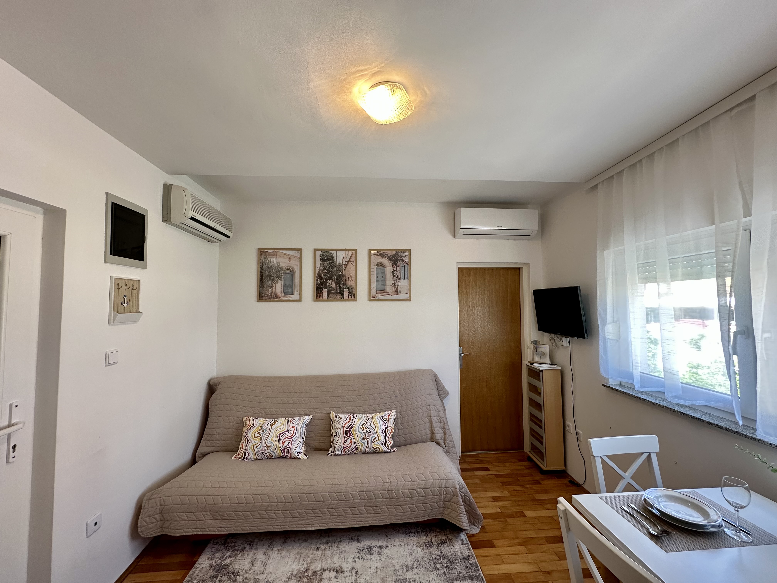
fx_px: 314
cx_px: 388
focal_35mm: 14
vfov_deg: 85.7
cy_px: 292
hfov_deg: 102.1
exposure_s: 1/99
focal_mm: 2.22
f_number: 2.2
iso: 100
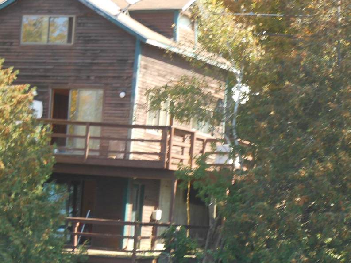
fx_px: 2079
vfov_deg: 7.2
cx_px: 262
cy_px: 82
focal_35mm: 205
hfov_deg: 9.6
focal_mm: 22.6
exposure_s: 1/60
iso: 80
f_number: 5
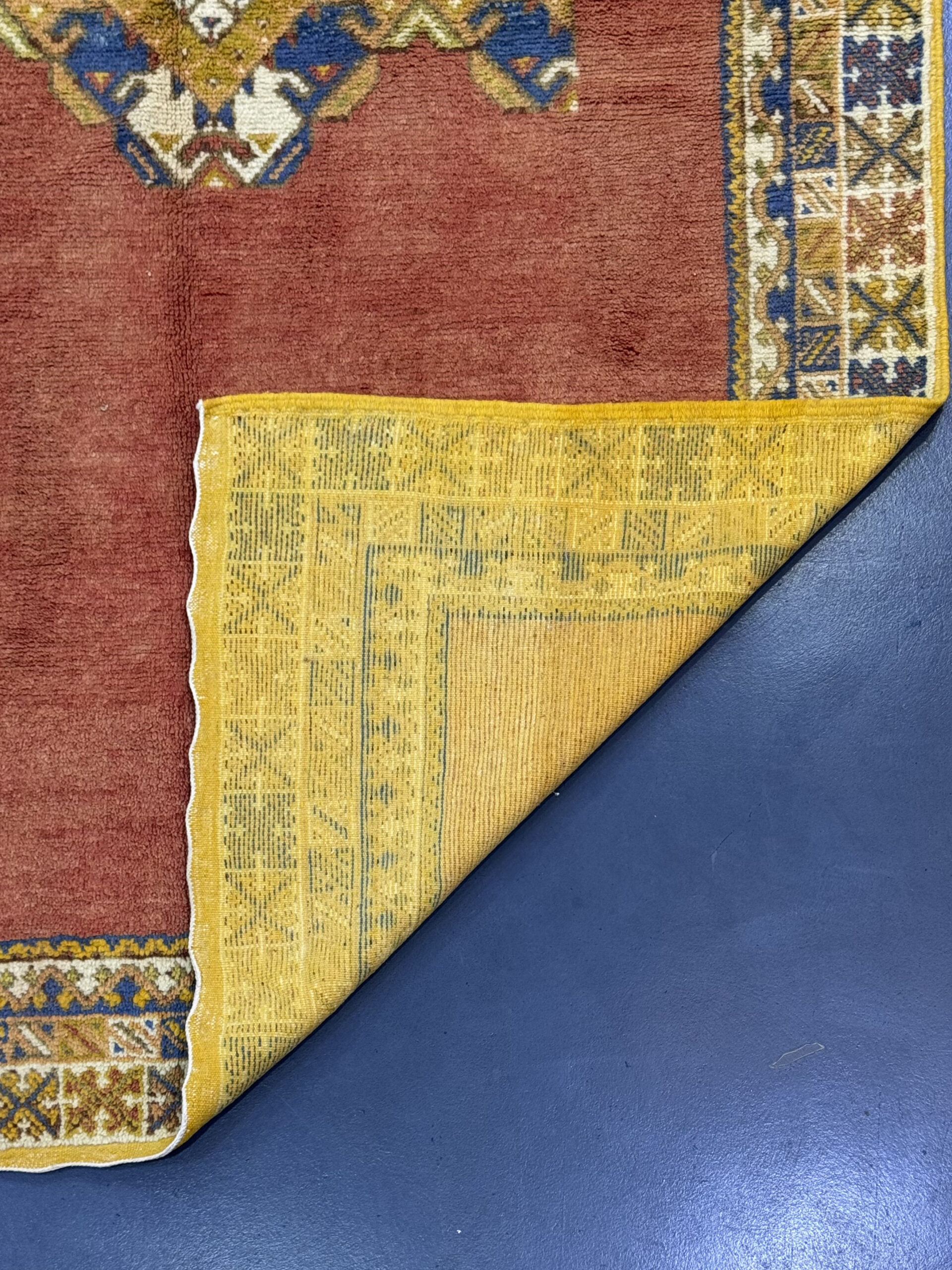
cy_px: 635
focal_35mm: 48
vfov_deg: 39.7
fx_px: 1760
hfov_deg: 30.3
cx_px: 476
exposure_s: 1/50
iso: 125
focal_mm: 6.76
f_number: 1.78
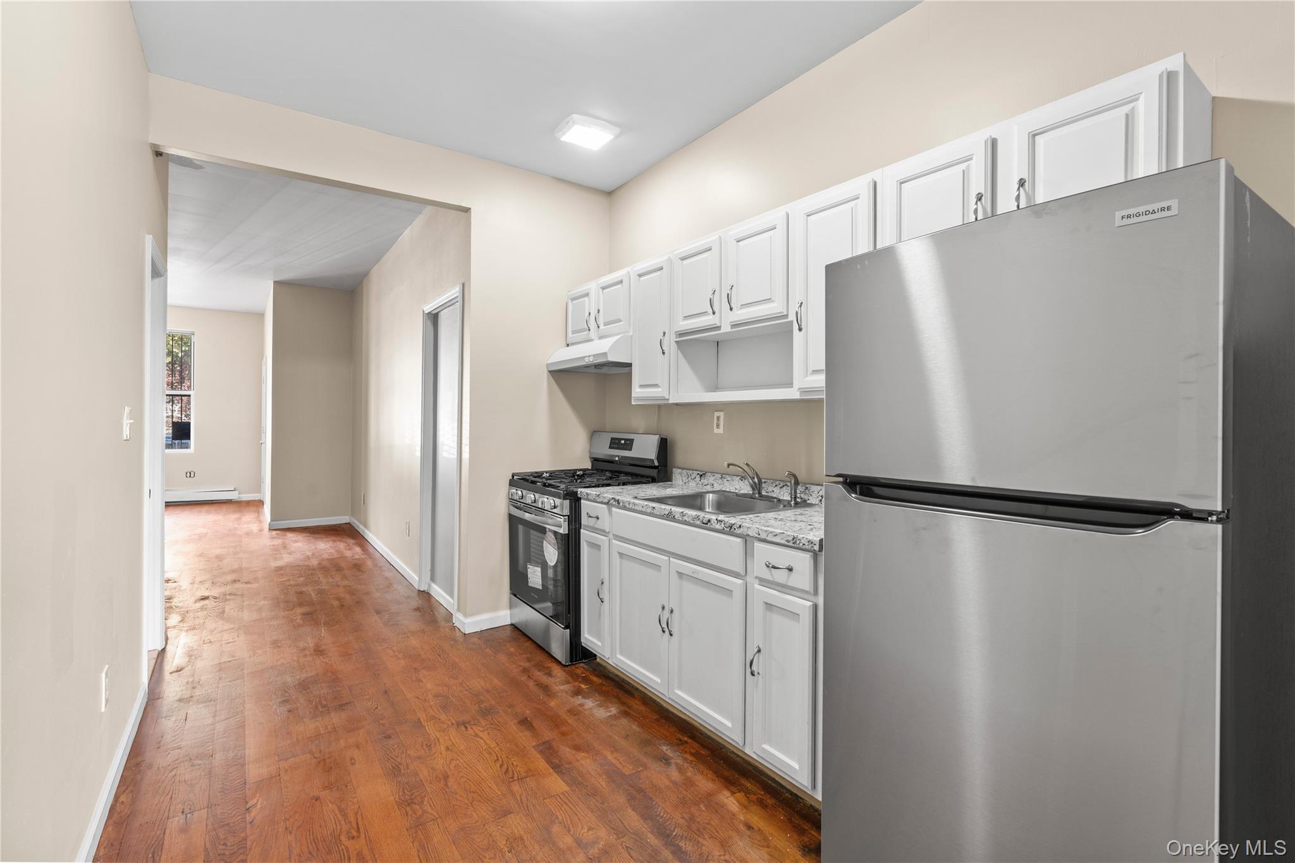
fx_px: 575
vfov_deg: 73.7
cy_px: 432
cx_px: 648
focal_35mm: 16
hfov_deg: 96.7
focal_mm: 16
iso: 400
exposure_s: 3.2
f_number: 8
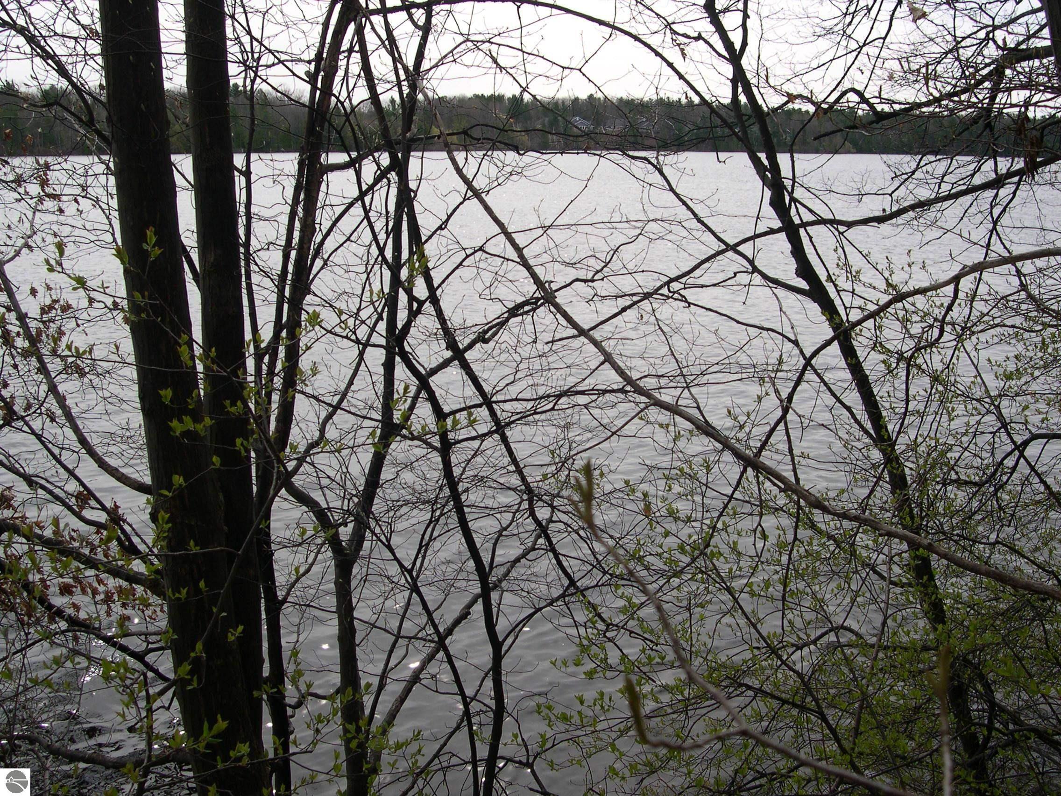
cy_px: 398
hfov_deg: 49.0
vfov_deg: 37.7
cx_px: 530
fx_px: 1165
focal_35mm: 38
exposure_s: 1/152
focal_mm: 8
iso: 100
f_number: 7.6
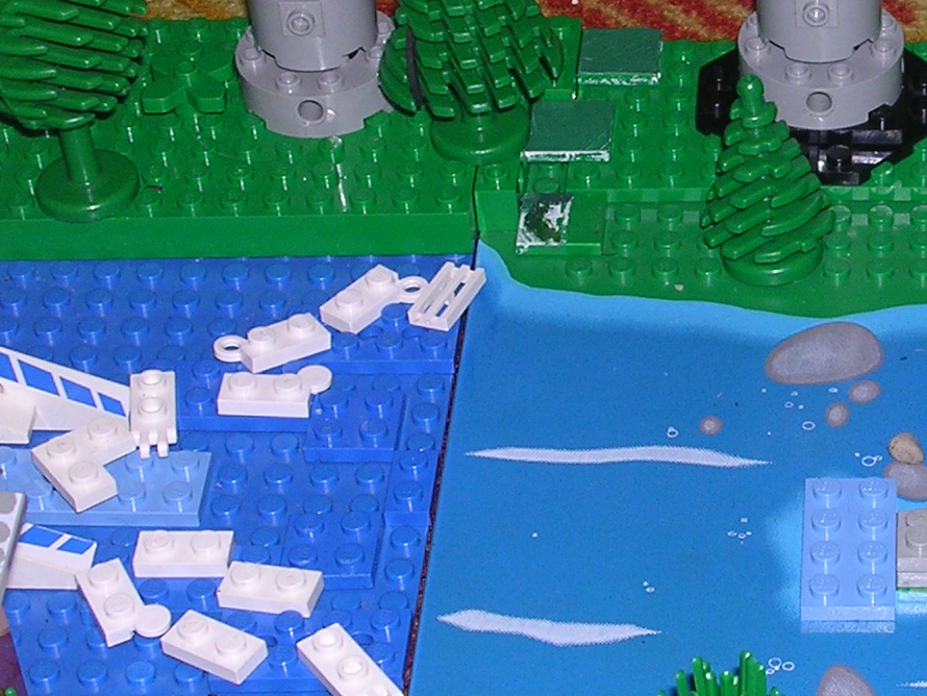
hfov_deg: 14.0
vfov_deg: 10.8
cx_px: 977
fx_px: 3697
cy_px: 313
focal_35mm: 138
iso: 100
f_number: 3.4
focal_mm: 9.1
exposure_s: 1/60.1
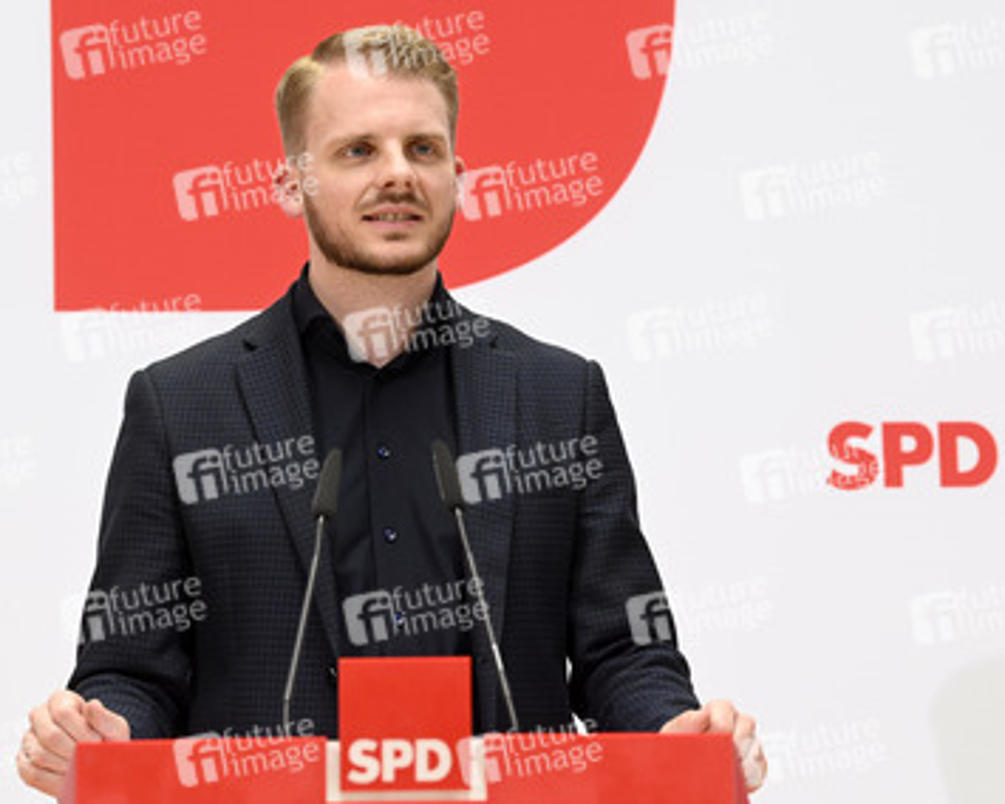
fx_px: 4610
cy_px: 399
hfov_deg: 12.4
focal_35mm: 155
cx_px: 454
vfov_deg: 10.0
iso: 1600
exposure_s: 1/400
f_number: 6.3
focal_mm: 130
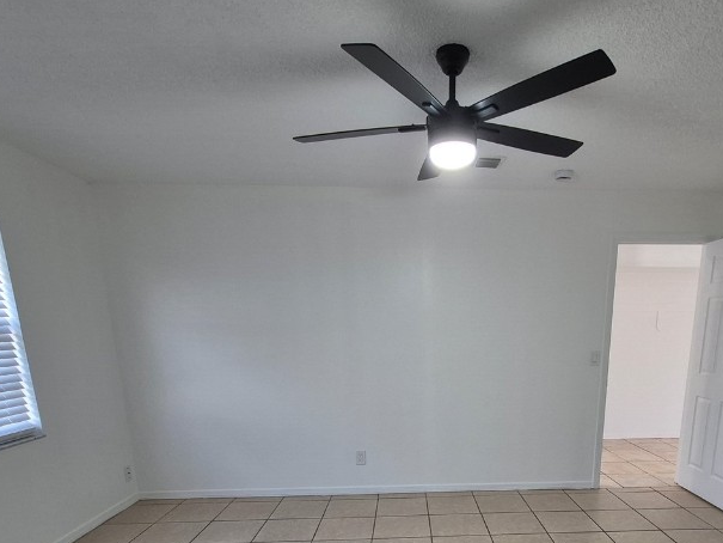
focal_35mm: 22
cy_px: 445
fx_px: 460
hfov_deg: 75.3
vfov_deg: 56.1
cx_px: 442
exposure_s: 1/60
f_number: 2.2
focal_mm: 1.74
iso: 160
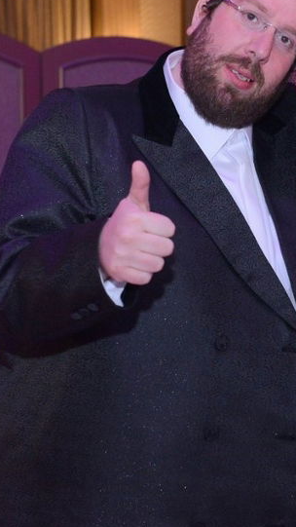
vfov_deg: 19.6
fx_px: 1522
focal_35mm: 109
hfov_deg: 11.0
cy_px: 248
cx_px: 288
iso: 3200
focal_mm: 55
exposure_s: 1/80
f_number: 5
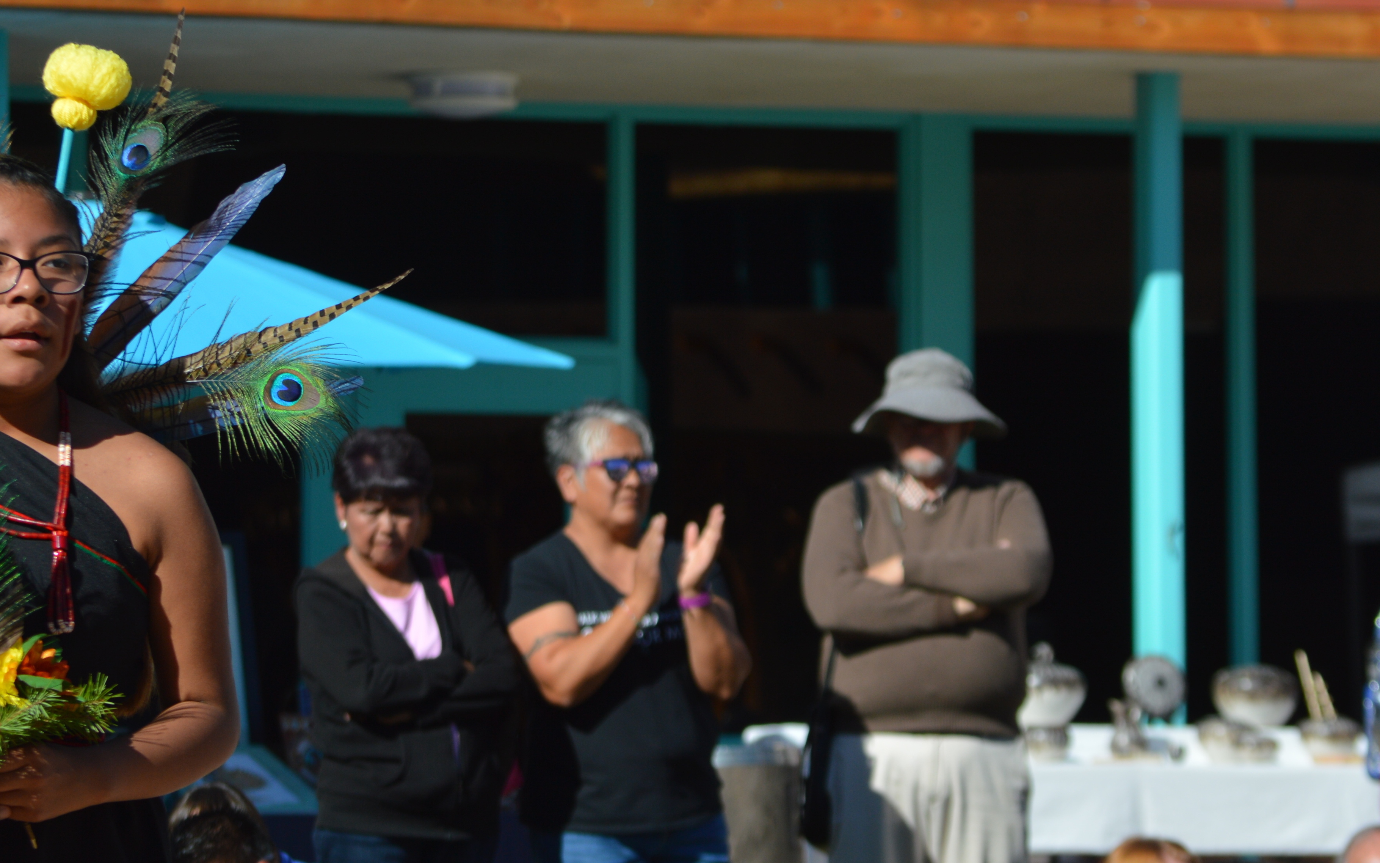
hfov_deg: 8.9
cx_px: 652
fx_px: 8838
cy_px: 176
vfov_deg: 5.6
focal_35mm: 235
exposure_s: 1/800
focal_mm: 98
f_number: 7.1
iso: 100
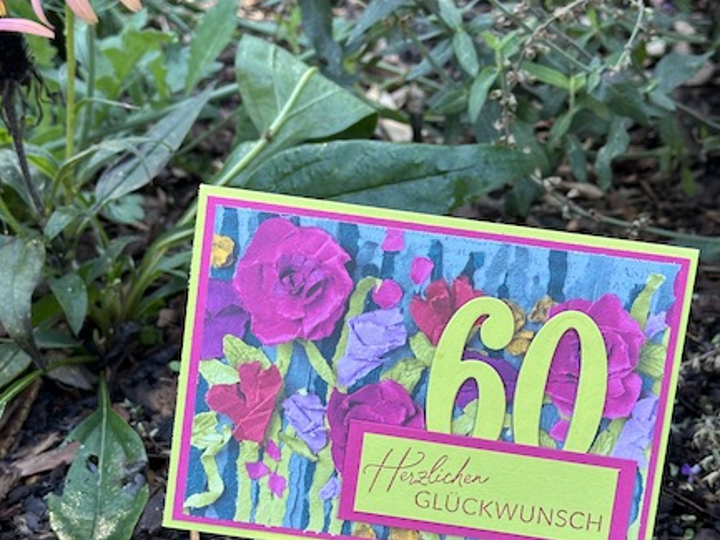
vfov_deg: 20.7
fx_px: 1477
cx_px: 377
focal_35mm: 71
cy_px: 357
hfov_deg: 27.4
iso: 50
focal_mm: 6.86
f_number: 1.78
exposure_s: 1/141
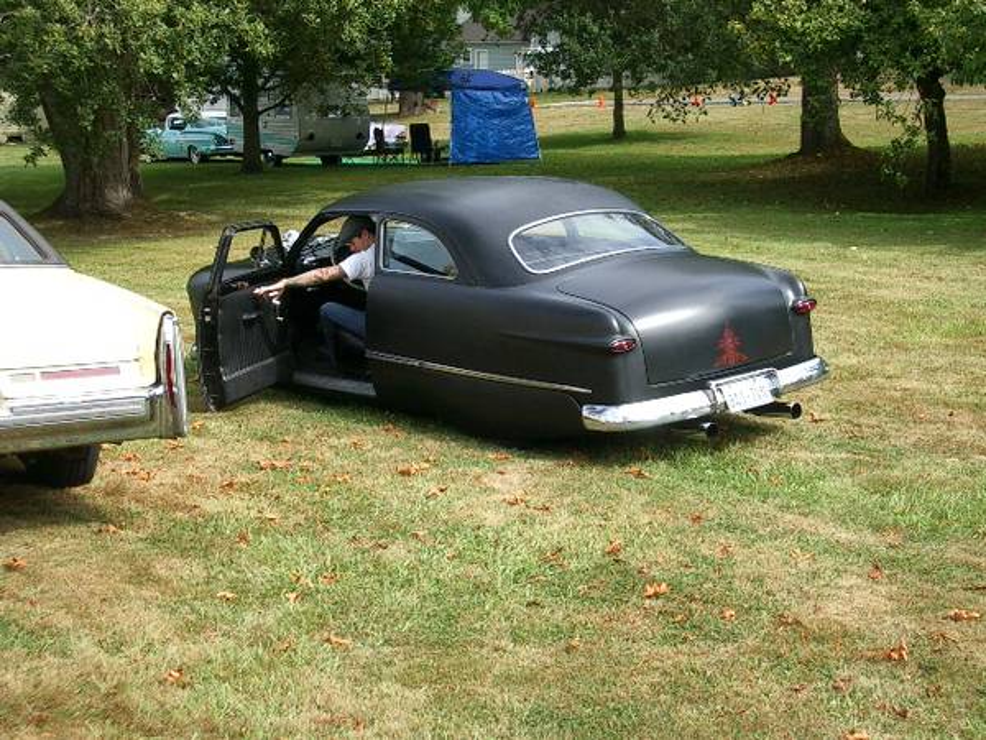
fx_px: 1766
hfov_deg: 31.2
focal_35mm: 62
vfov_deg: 23.7
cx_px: 493
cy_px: 370
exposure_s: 1/400
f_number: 3.5
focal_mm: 10.2
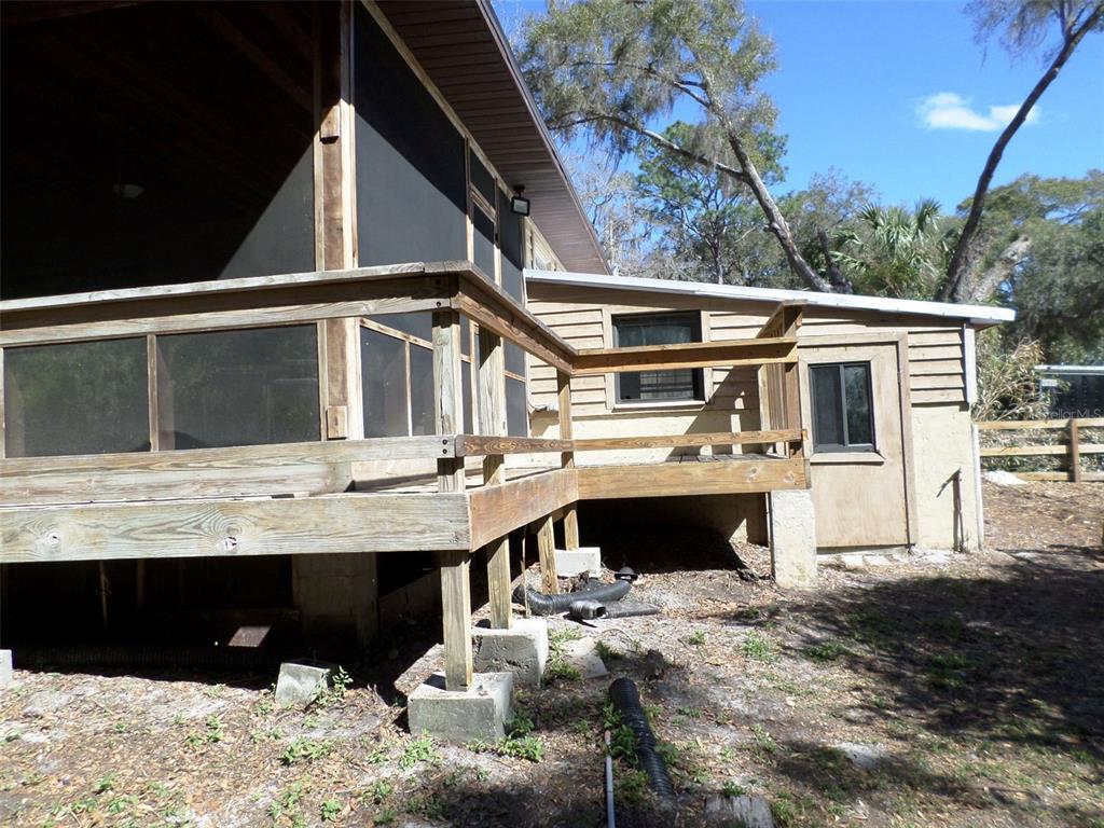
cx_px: 552
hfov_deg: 69.4
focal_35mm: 25
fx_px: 797
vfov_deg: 54.9
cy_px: 414
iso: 80
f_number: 2.5
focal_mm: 4.5
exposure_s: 1/1000
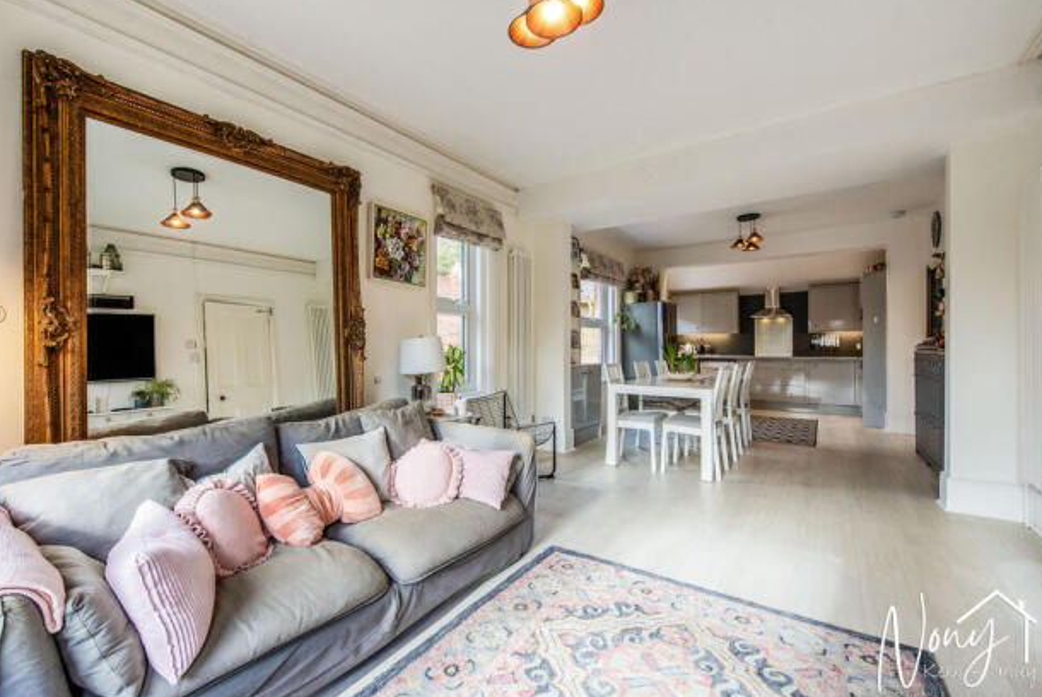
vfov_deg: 77.4
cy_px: 337
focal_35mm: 15
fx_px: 435
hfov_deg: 100.2
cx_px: 492
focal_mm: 14
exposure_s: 1/60
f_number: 7.1
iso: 400
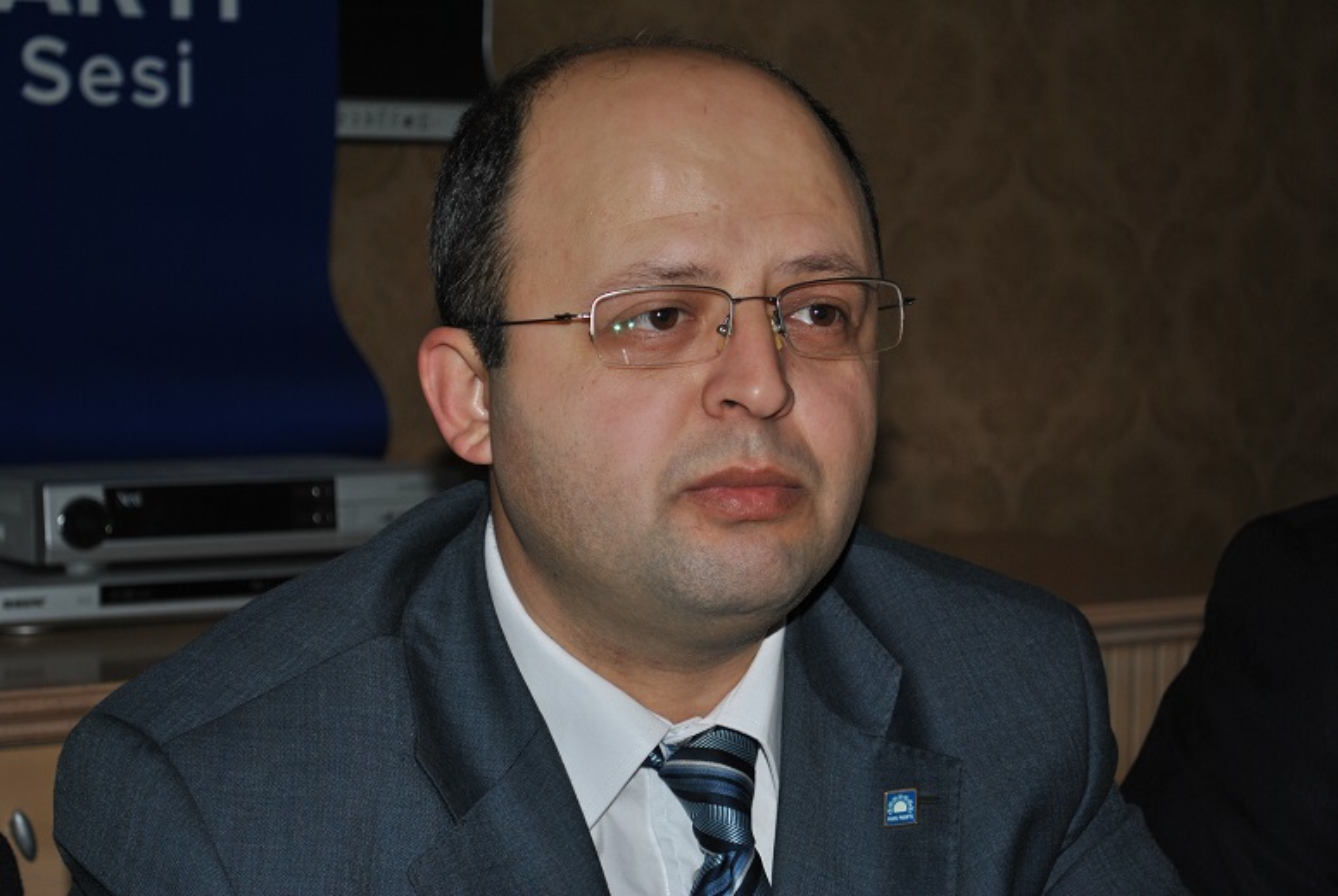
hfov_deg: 26.0
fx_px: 2903
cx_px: 669
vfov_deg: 17.5
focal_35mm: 78
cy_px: 448
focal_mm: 52
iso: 100
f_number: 5.6
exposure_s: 1/125
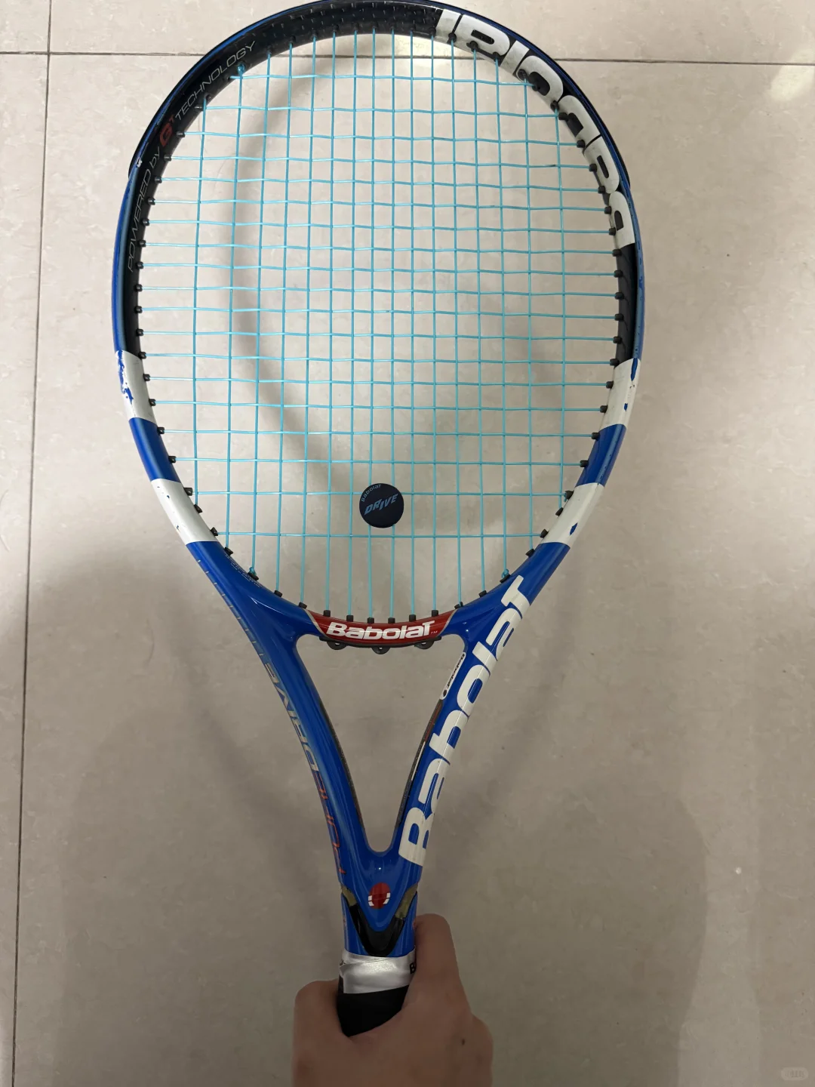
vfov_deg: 71.6
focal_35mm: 24
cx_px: 408
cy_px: 544
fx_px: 753
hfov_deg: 56.8
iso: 400
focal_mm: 6.76
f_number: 1.78
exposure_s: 1/50
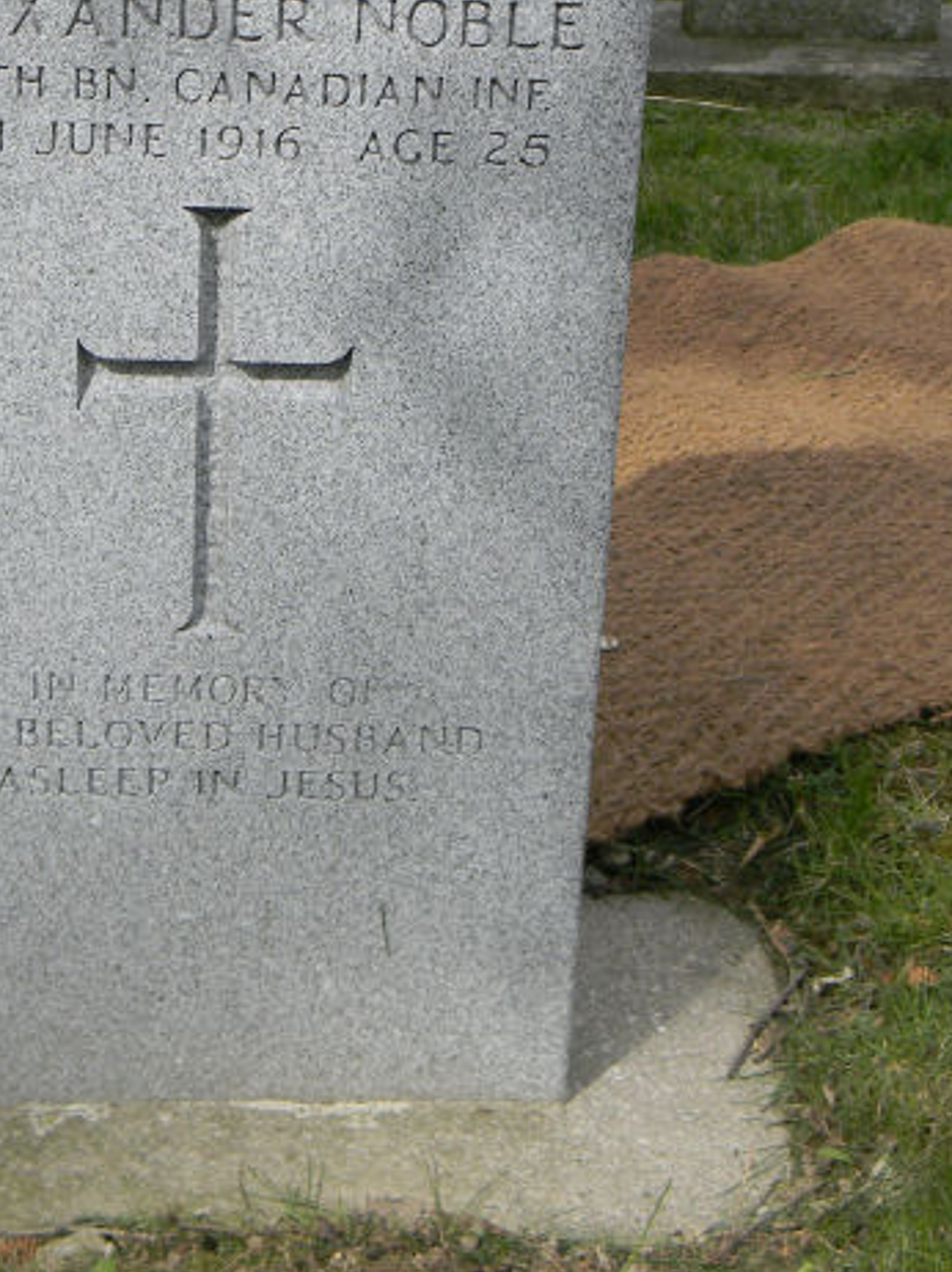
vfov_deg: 27.1
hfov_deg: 20.6
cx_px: 270
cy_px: 350
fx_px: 2606
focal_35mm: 71
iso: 80
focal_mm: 7.3
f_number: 3.8
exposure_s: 1/400
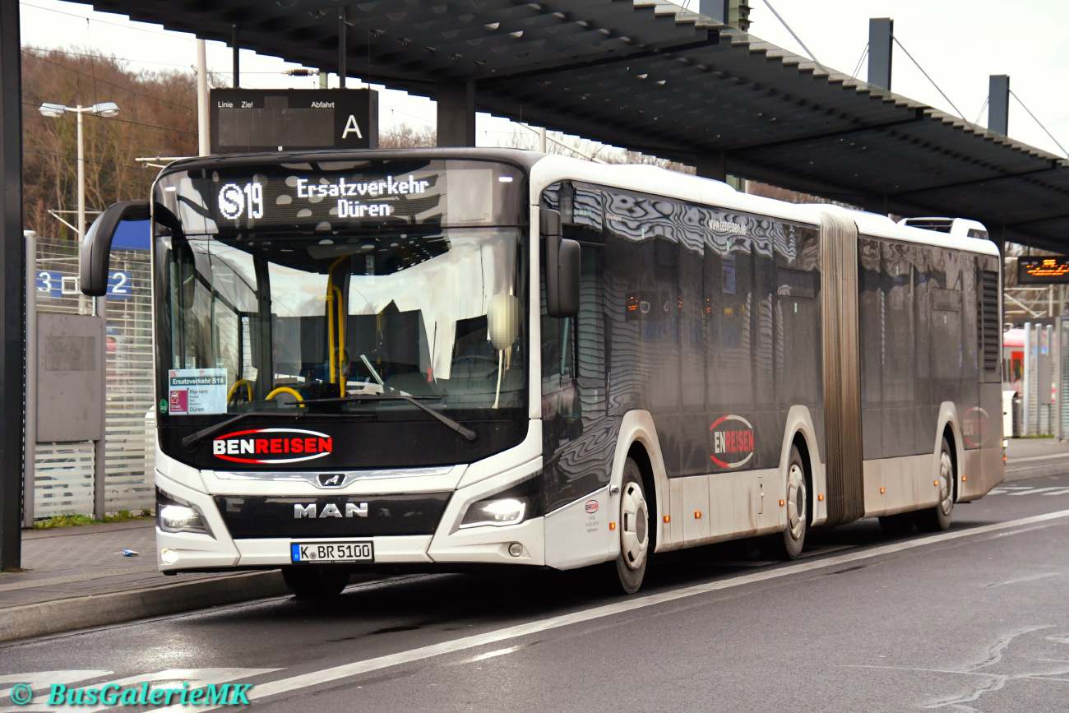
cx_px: 534
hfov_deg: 15.9
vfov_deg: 10.6
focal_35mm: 129
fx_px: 3831
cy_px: 356
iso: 1600
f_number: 5
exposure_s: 1/500
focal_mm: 86
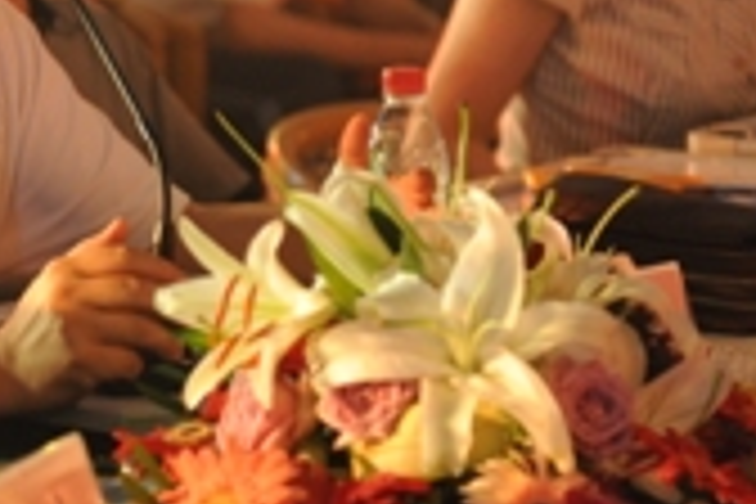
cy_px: 79
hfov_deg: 9.7
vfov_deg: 6.6
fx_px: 4368
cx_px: -198
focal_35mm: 208
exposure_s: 1/200
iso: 2500
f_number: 2.8
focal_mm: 70
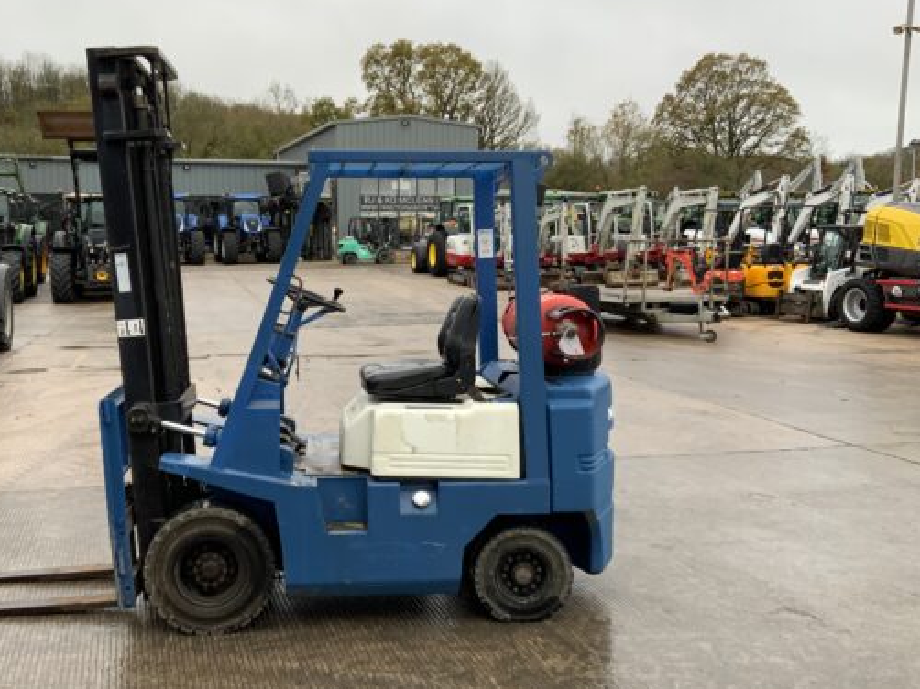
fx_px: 983
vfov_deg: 38.6
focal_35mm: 37
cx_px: 368
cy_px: 332
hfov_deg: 49.8
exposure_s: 1/152
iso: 16
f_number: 1.8
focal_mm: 3
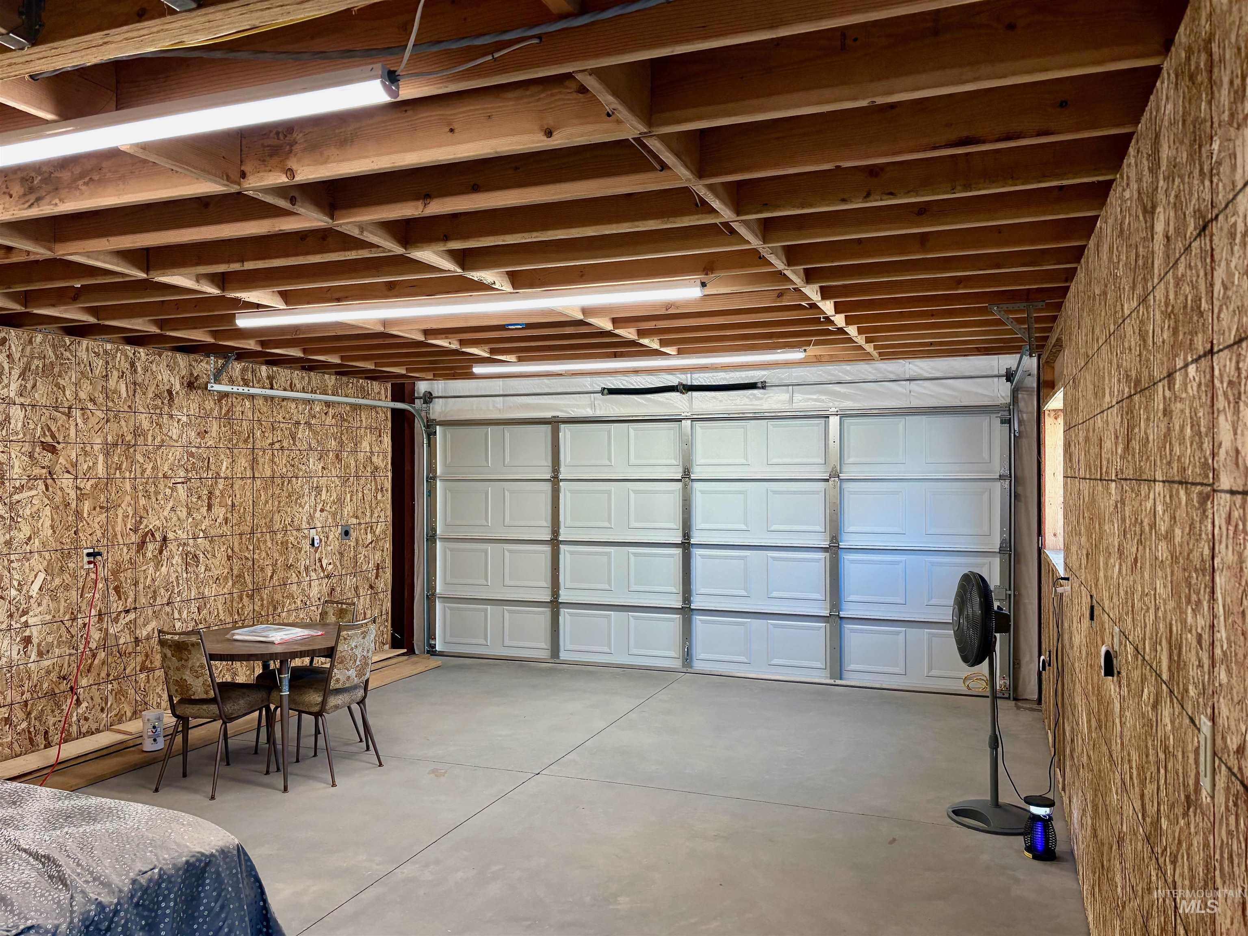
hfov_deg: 67.3
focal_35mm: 26
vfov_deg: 53.1
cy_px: 468
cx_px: 624
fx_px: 937
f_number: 1.6
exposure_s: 1/197
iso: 125
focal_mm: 5.96
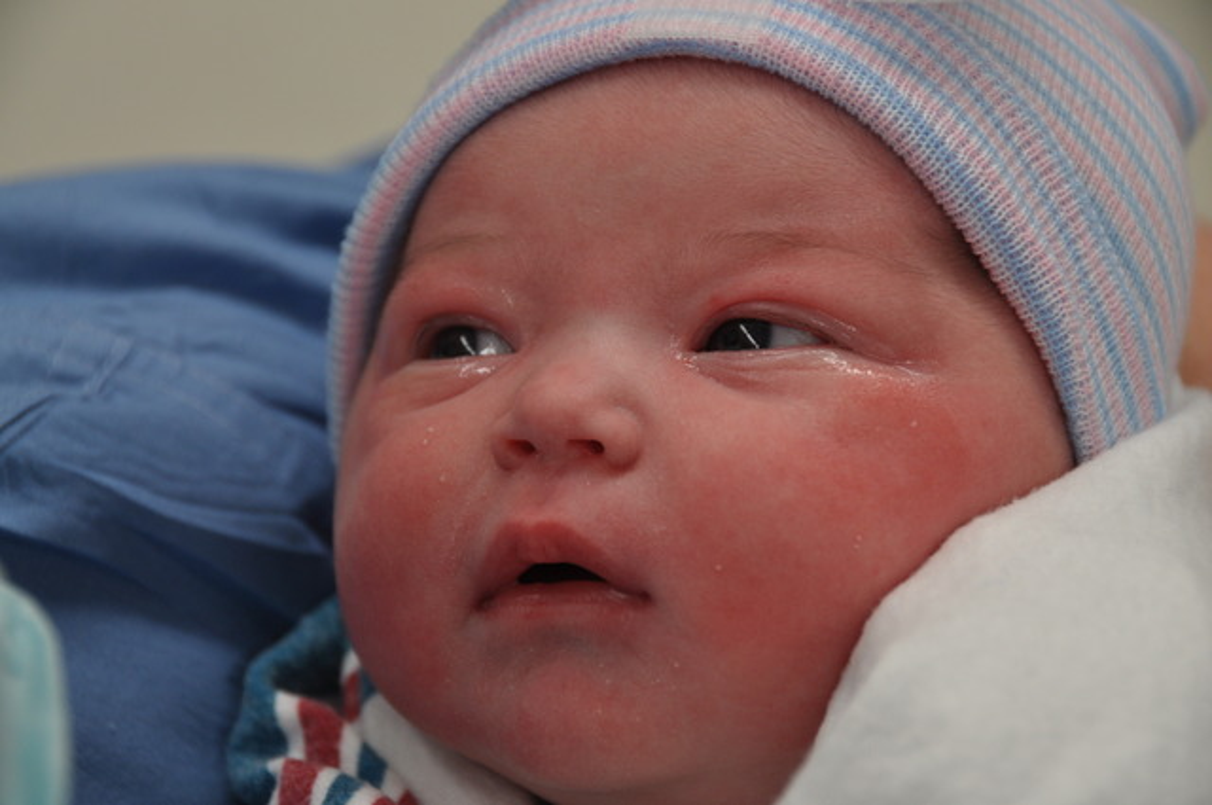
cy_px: 402
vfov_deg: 11.1
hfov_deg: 16.7
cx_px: 606
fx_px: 4136
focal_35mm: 123
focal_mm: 82
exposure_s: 1/100
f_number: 5
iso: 400
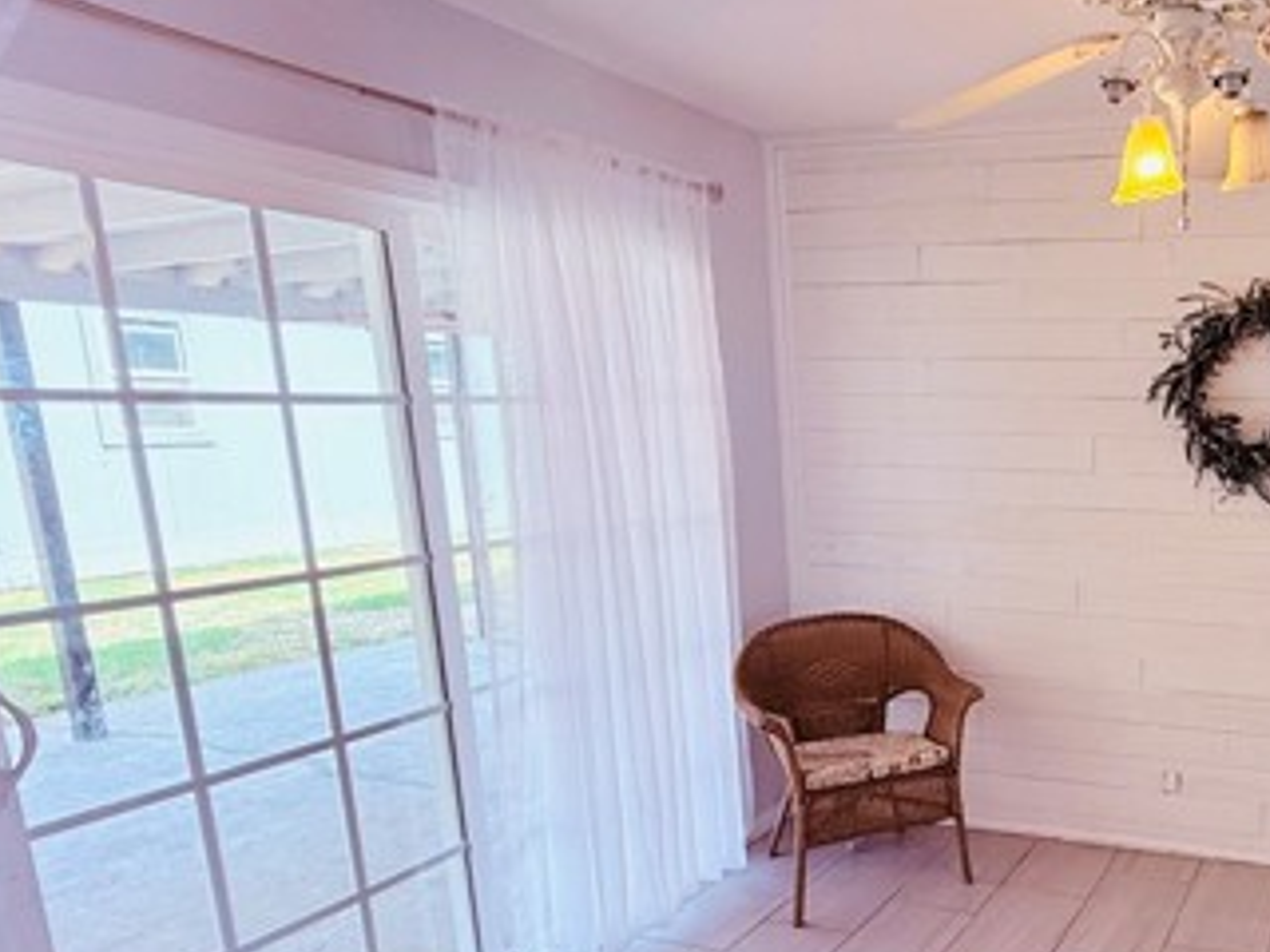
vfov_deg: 49.0
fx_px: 1027
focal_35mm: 28
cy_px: 627
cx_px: 1127
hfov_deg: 55.6
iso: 160
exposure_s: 1/120
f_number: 2.2
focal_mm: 2.22
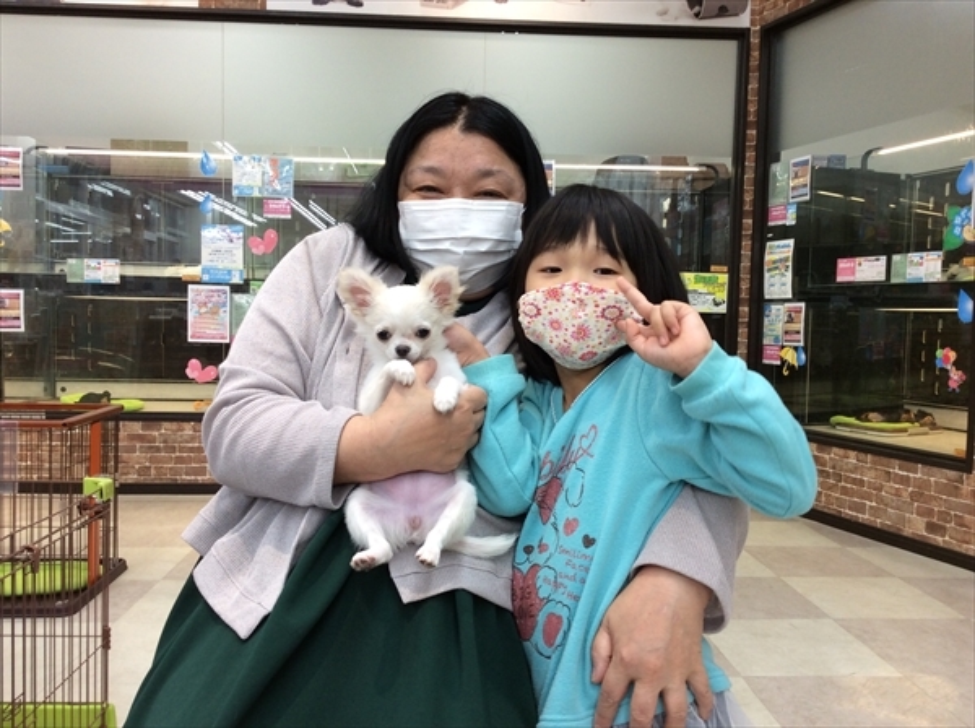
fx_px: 900
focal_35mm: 32
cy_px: 364
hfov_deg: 56.9
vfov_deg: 44.0
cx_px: 488
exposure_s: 1/24
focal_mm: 3.3
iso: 40
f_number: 2.4
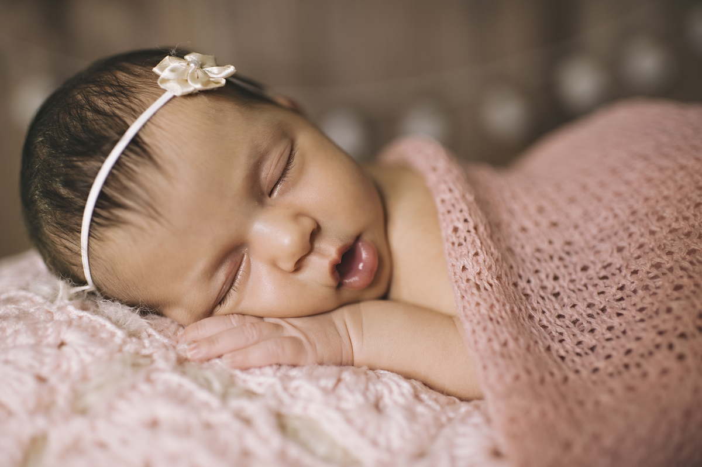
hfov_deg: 54.5
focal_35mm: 35
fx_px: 682
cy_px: 234
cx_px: 351
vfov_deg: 37.8
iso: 320
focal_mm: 35
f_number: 2
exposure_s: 1/125
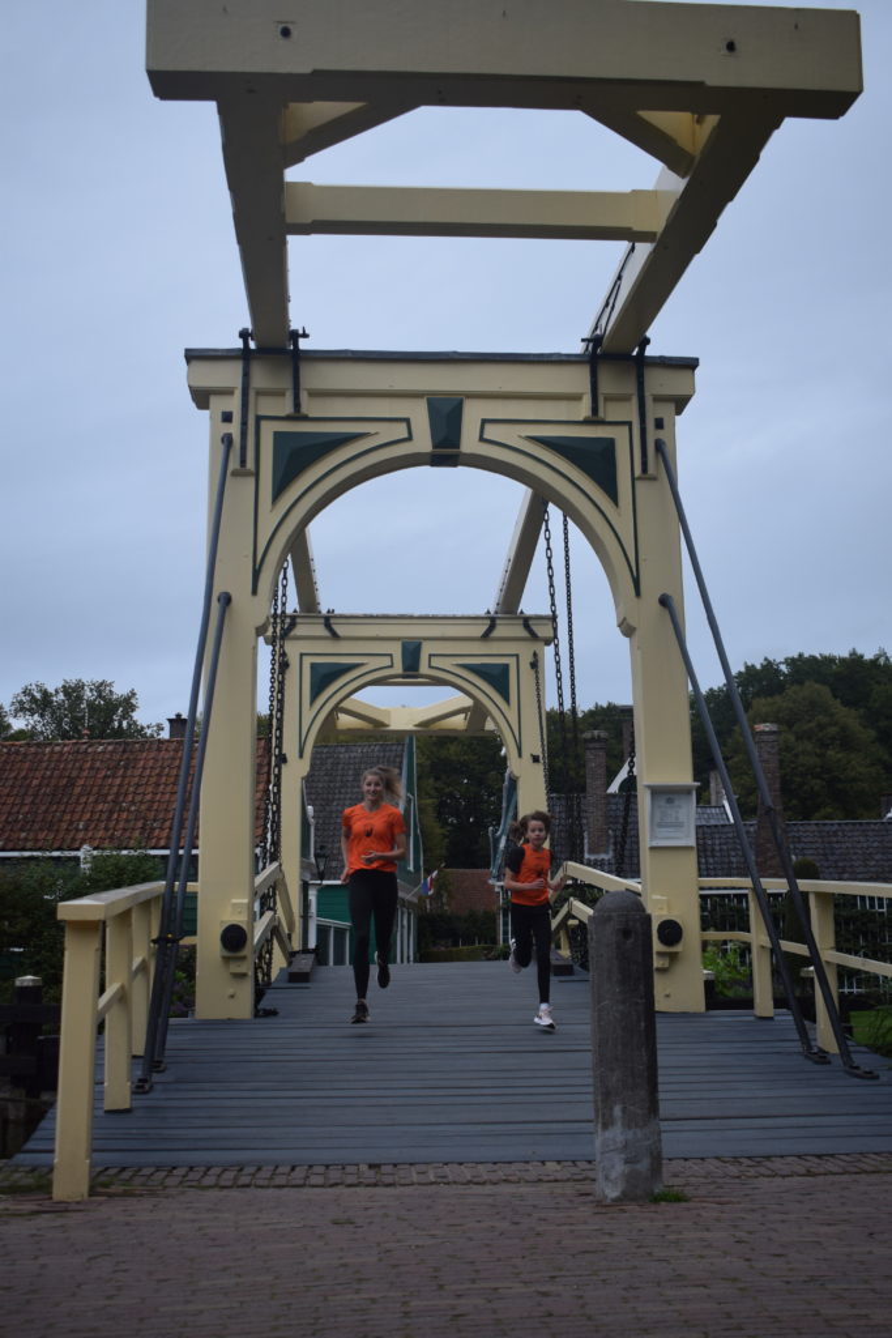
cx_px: 446
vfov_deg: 51.3
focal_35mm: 38
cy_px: 669
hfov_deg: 35.5
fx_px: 1393
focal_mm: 25
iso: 400
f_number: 4.5
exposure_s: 1/1250
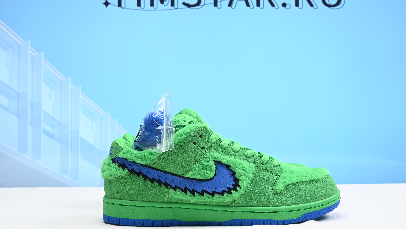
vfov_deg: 25.4
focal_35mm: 47
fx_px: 506
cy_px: 99
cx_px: 200
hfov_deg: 43.7
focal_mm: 44
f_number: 16
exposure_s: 1/2
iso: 100
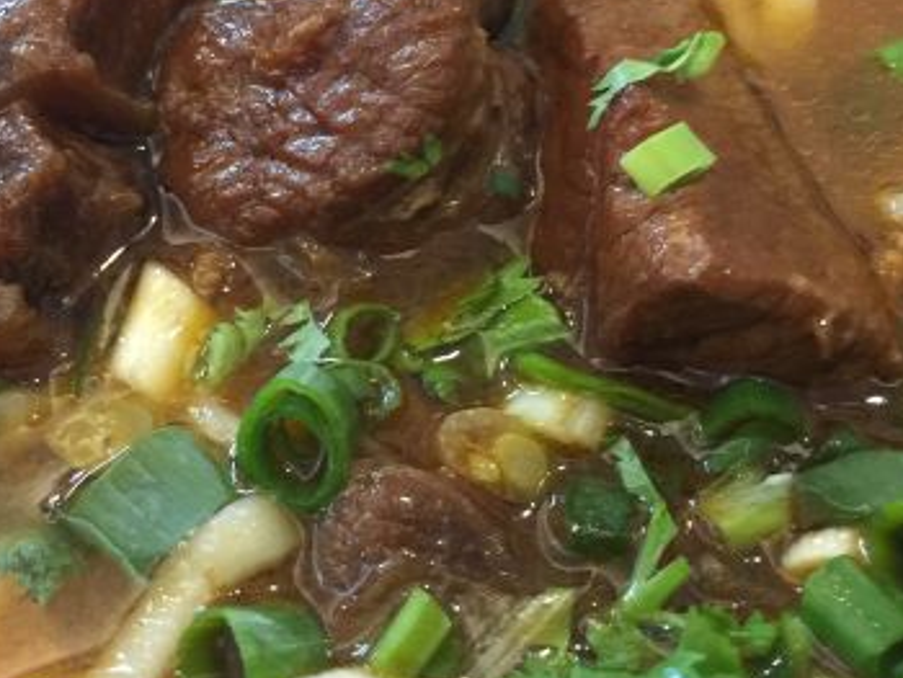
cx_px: 477
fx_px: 1514
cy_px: 313
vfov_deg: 25.3
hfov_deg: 33.2
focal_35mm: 58
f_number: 2.2
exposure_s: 1/15
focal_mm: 4.15
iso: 125
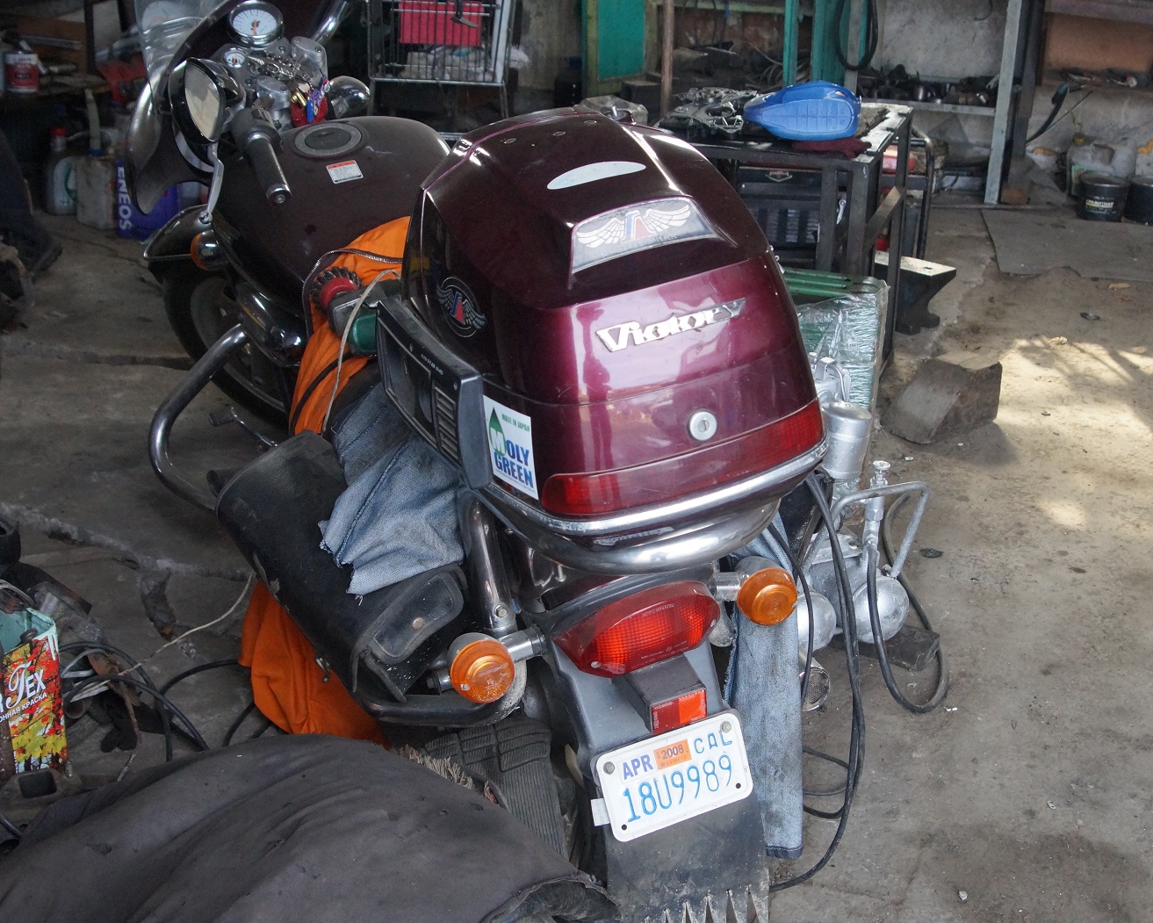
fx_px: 1638
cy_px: 457
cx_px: 609
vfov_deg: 31.5
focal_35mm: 48
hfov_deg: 38.8
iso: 1600
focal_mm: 28
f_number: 7.1
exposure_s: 1/200
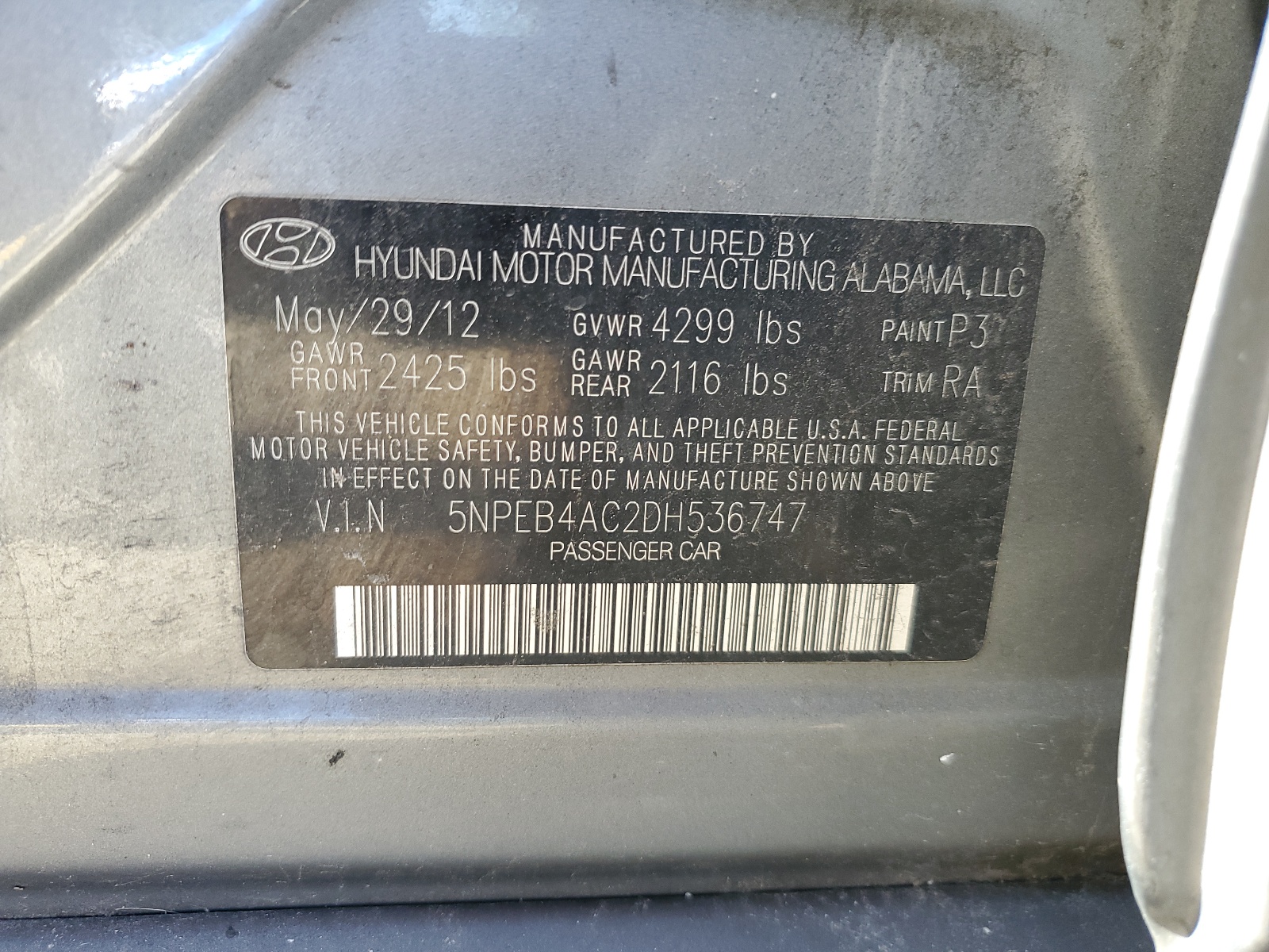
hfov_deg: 67.3
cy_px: 476
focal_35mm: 26
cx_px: 634
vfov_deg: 53.1
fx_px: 953
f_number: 1.5
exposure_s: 1/120
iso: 71
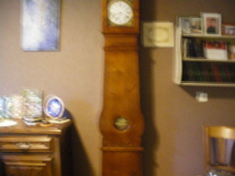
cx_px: 118
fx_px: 244
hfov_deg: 51.4
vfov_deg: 39.7
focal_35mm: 36
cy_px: 88
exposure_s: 1.3
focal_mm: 6.3
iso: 800
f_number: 3.5
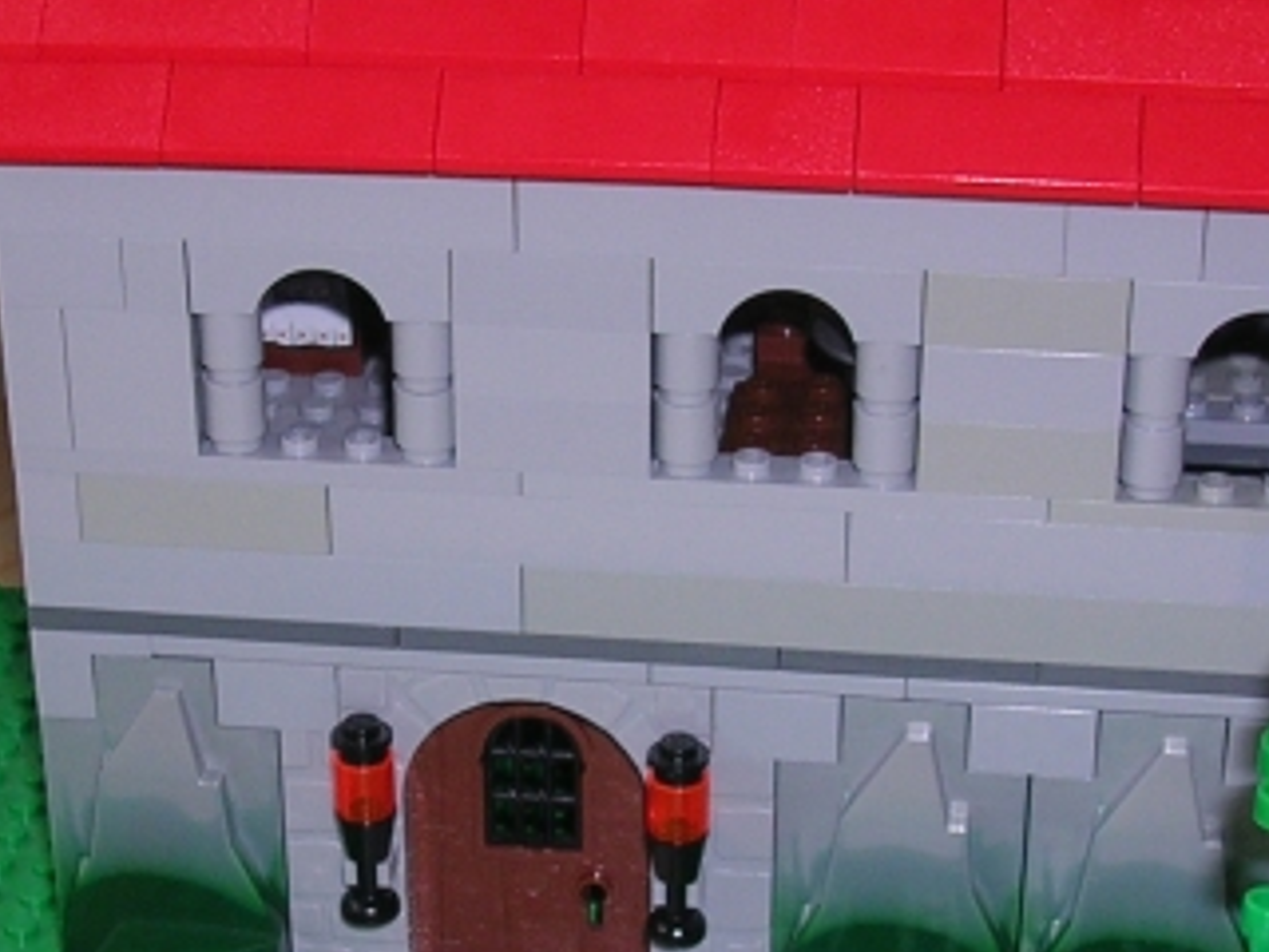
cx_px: 519
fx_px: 3483
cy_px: 607
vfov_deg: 15.5
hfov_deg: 20.6
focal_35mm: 95
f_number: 2.8
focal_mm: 5.8
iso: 50
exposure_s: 1/60.1
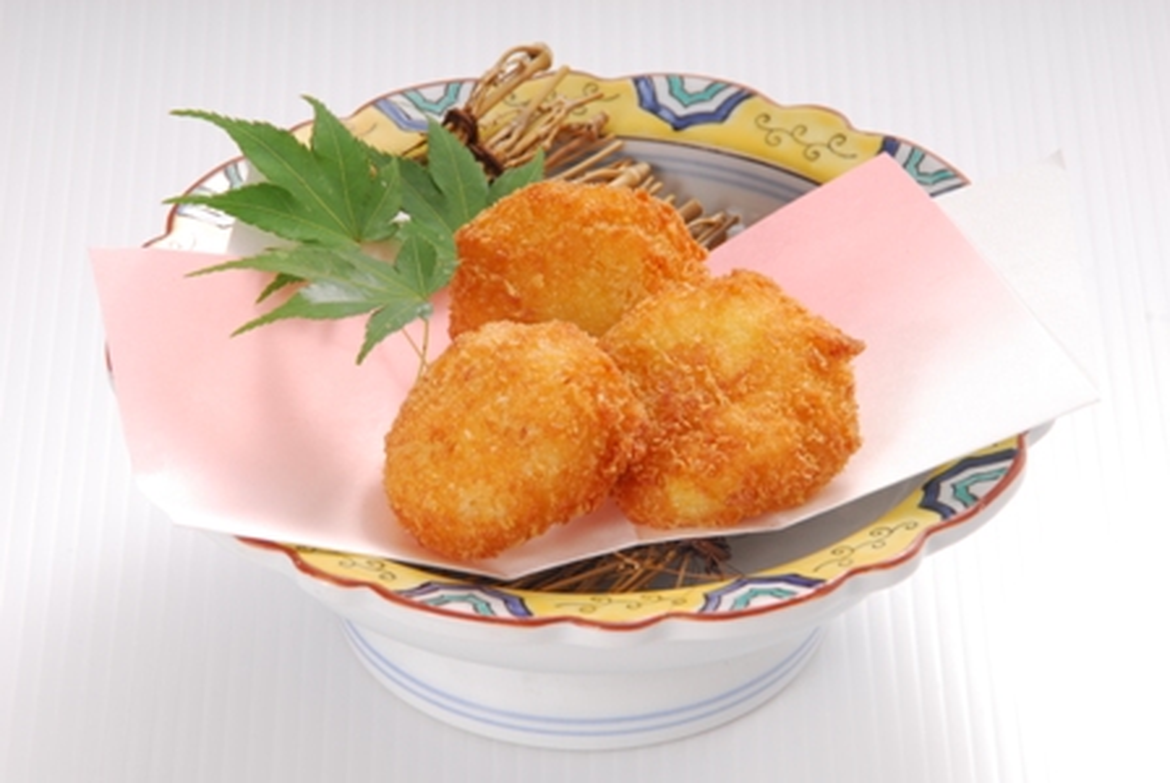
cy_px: 392
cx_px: 585
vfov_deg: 6.1
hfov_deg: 9.1
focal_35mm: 225
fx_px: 7322
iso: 200
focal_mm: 150
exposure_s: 1/250
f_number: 14
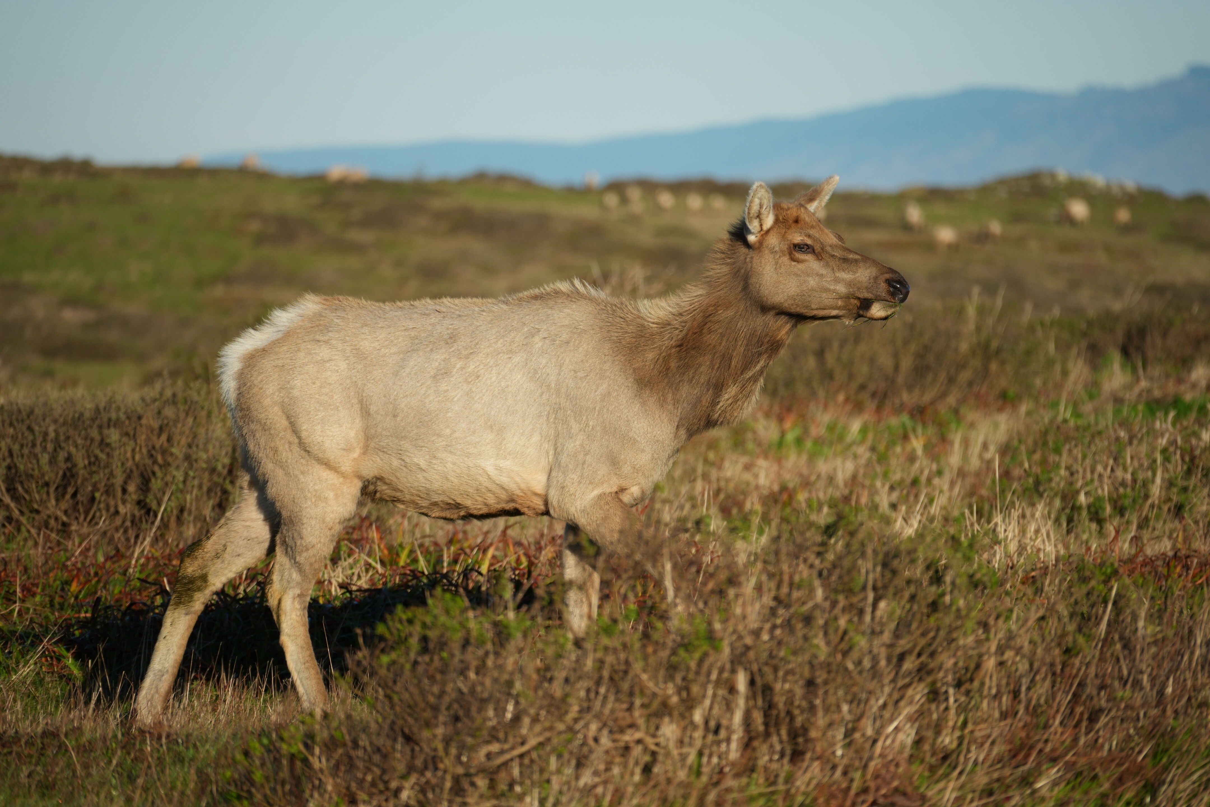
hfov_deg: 6.9
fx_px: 10083
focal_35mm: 300
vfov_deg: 4.6
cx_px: 605
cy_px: 404
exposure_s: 1/1000
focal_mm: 300
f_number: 7.1
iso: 250
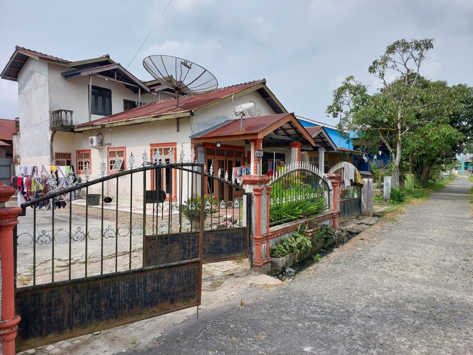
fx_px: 314
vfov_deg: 58.9
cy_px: 178
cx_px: 236
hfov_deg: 73.9
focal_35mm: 23
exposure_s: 1/730
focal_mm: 5.06
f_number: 1.8
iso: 25
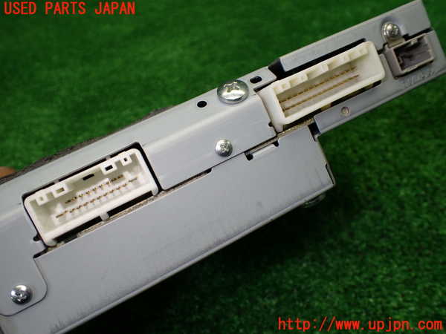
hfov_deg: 60.0
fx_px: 387
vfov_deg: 46.8
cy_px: 167
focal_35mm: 30
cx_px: 223
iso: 160
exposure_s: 1/125
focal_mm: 5.4
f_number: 2.3
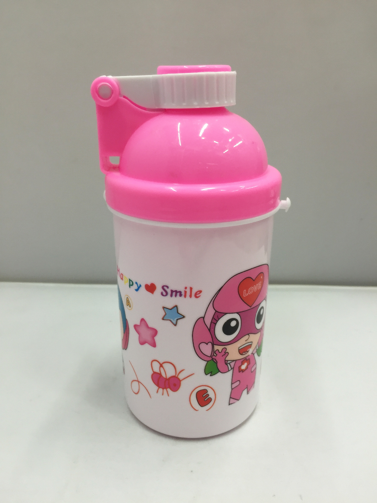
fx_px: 421
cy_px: 252
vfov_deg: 61.7
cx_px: 188
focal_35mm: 29
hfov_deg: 48.2
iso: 80
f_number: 2.2
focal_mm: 4.15
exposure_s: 1/33
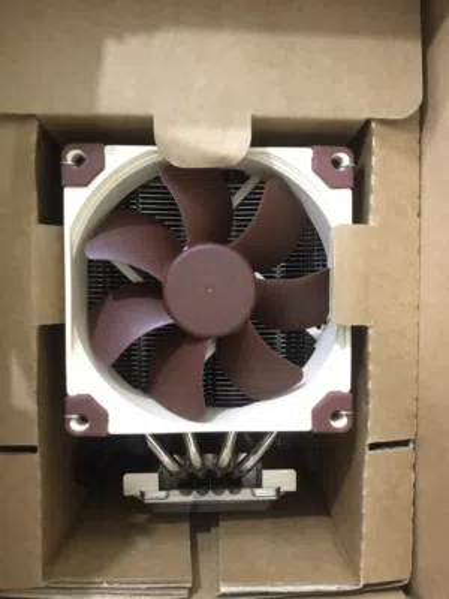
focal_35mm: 28
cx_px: 224
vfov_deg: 63.4
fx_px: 484
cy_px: 300
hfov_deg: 49.7
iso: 100
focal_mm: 3.99
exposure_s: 1/5
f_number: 1.8
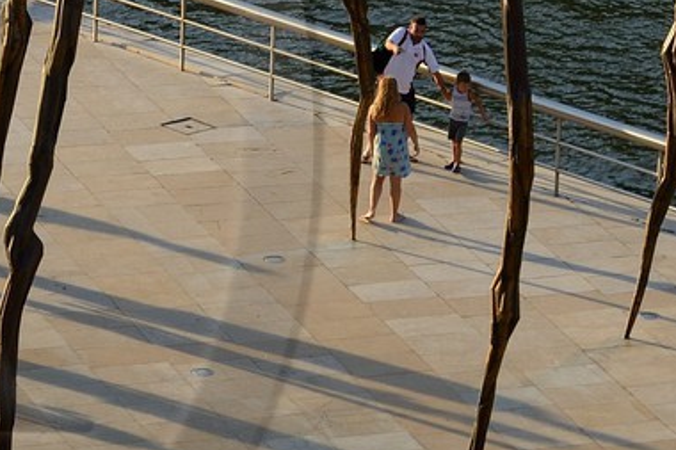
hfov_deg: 6.9
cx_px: -422
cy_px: 142
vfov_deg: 4.7
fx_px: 5537
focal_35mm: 295
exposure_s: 1/200
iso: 200
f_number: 7.1
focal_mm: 70
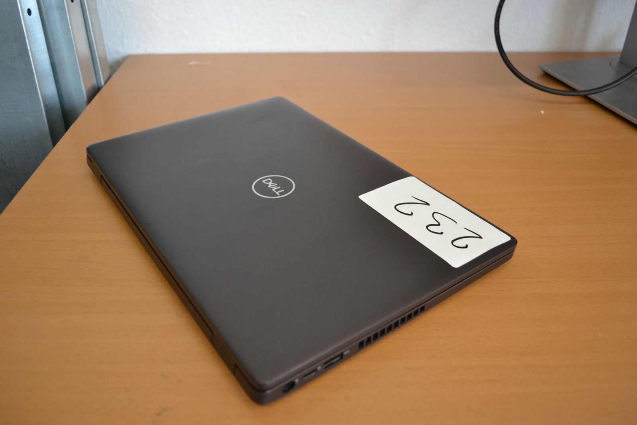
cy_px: 212
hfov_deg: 61.9
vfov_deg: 43.6
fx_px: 531
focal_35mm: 30
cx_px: 318
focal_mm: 20
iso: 400
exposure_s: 1/50
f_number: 3.8
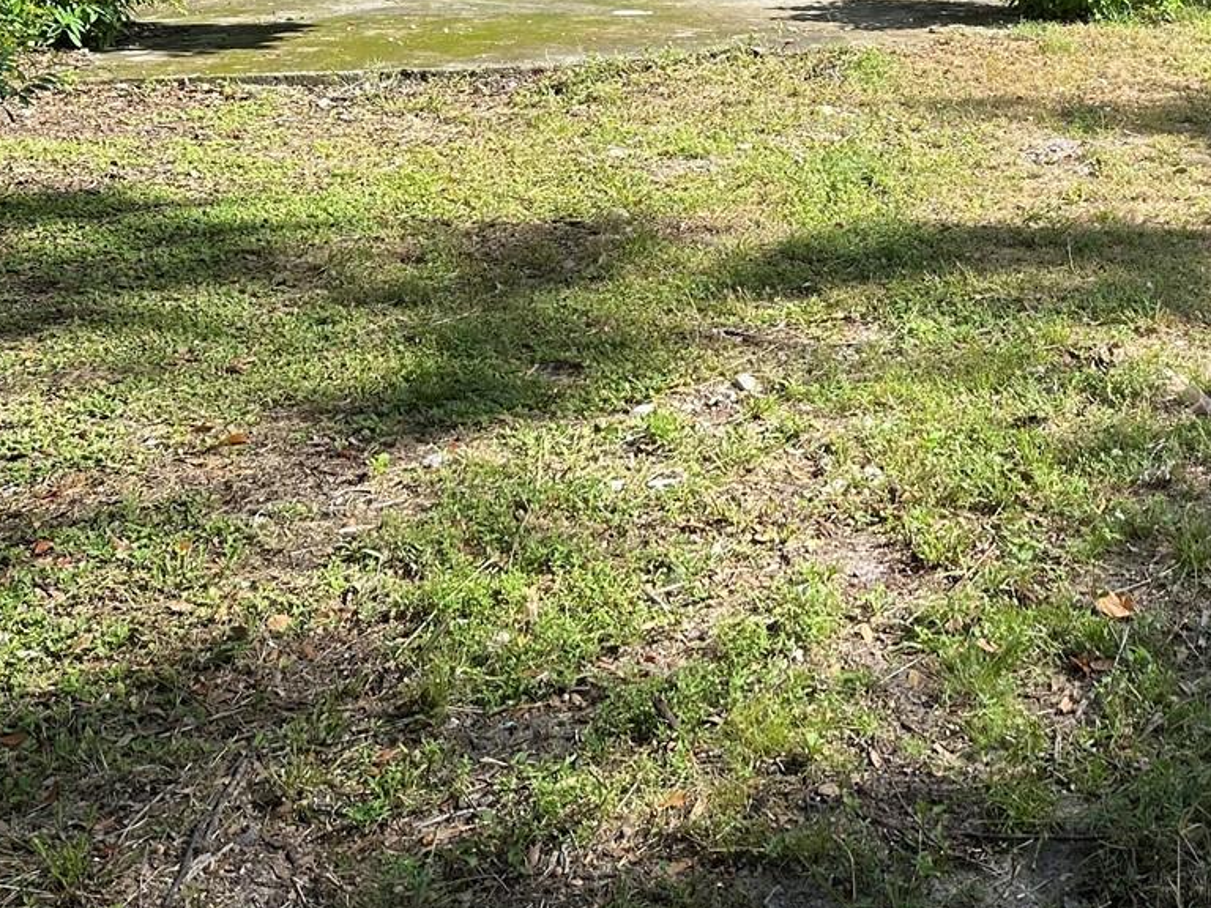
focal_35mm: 50
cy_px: -17
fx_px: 1749
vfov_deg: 27.3
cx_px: 1063
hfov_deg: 36.1
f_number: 1.78
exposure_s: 1/1412
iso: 80
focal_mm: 6.86
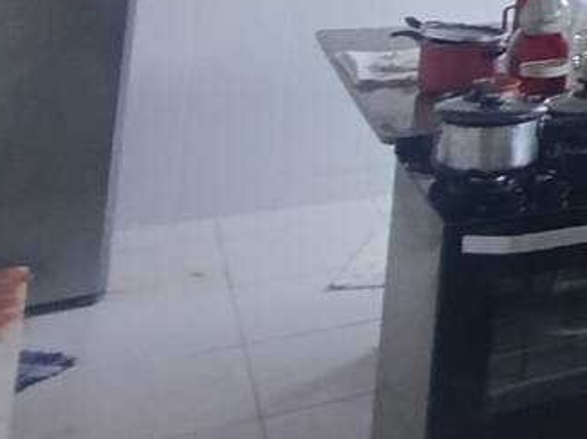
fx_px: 1203
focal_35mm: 71
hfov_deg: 18.8
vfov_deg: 18.0
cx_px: 1136
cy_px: -257
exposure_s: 1/40
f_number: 2.2
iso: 400
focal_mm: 1.65
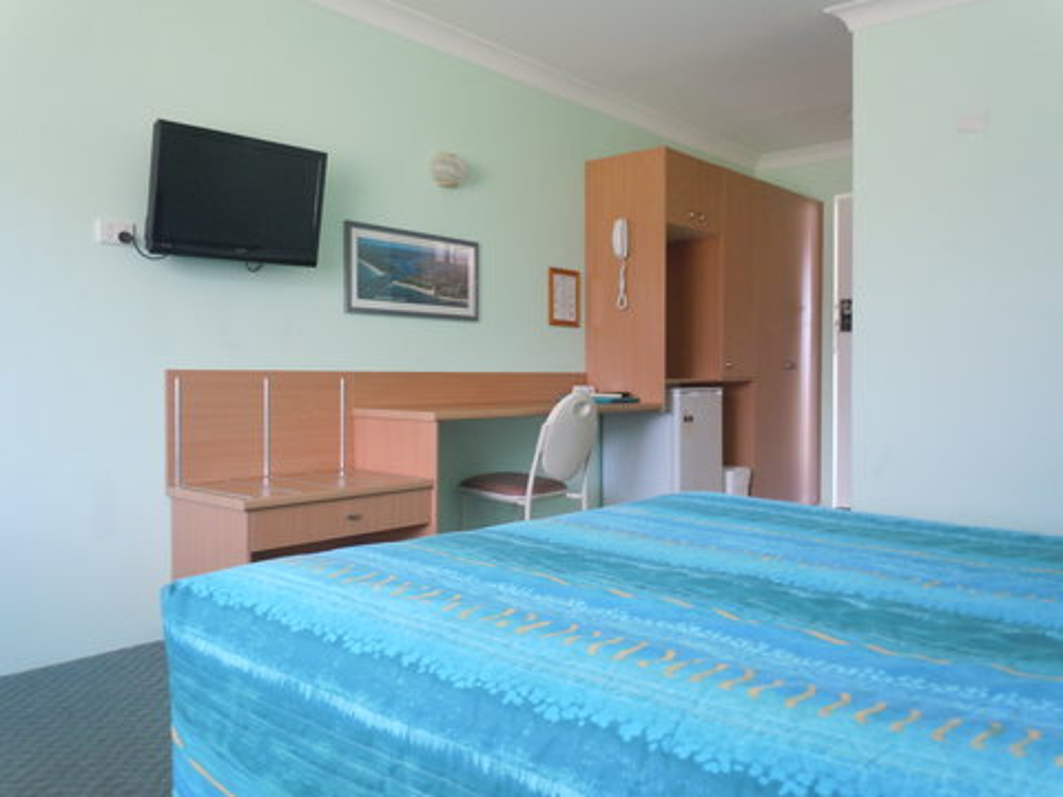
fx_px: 860
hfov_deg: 63.4
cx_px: 532
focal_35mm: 28
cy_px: 398
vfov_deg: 49.7
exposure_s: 1/15
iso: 400
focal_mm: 5
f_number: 3.7
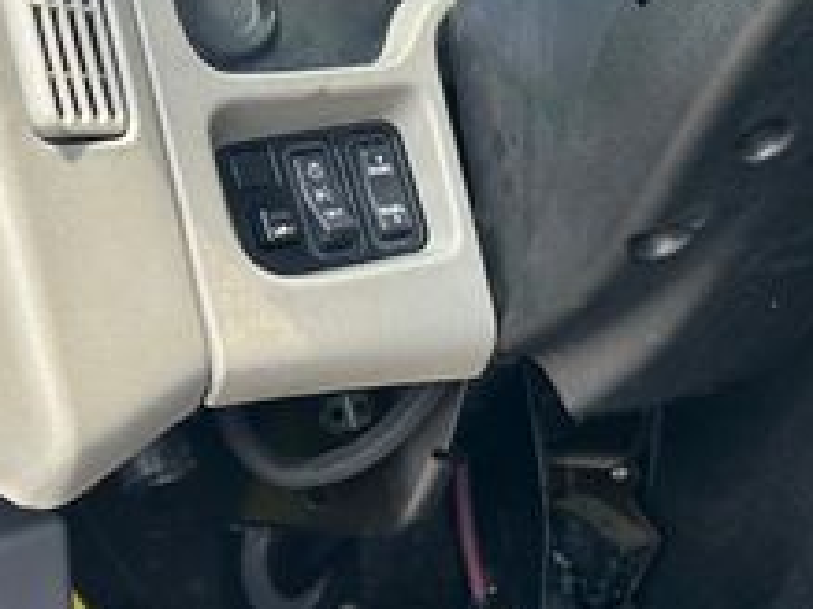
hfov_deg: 24.6
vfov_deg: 18.9
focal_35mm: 76
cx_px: 794
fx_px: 1784
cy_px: 576
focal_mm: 5.7
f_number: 1.5
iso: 40
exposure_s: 1/203
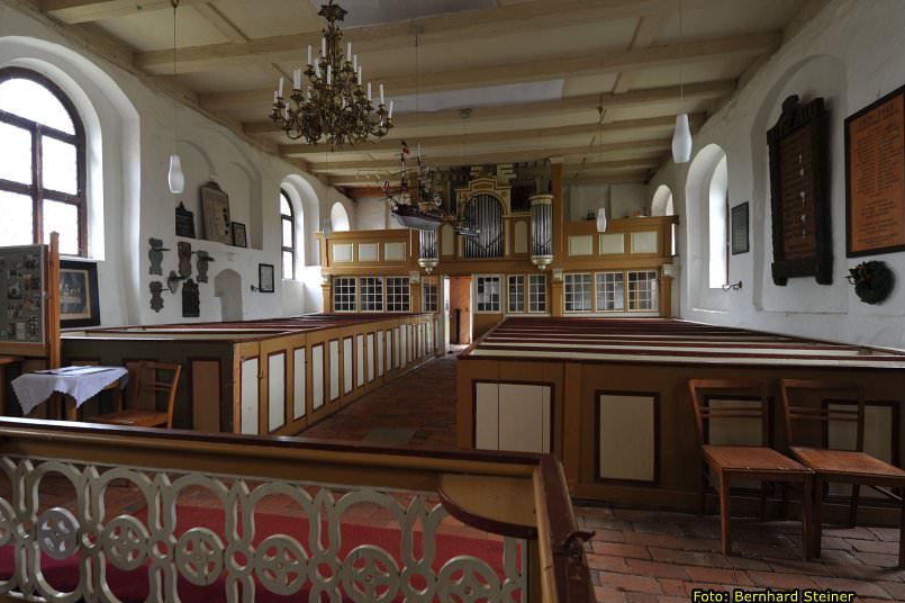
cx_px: 409
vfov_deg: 64.5
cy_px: 301
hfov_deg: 86.7
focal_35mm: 19
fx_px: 477
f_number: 6.3
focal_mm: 17
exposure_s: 1
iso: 200
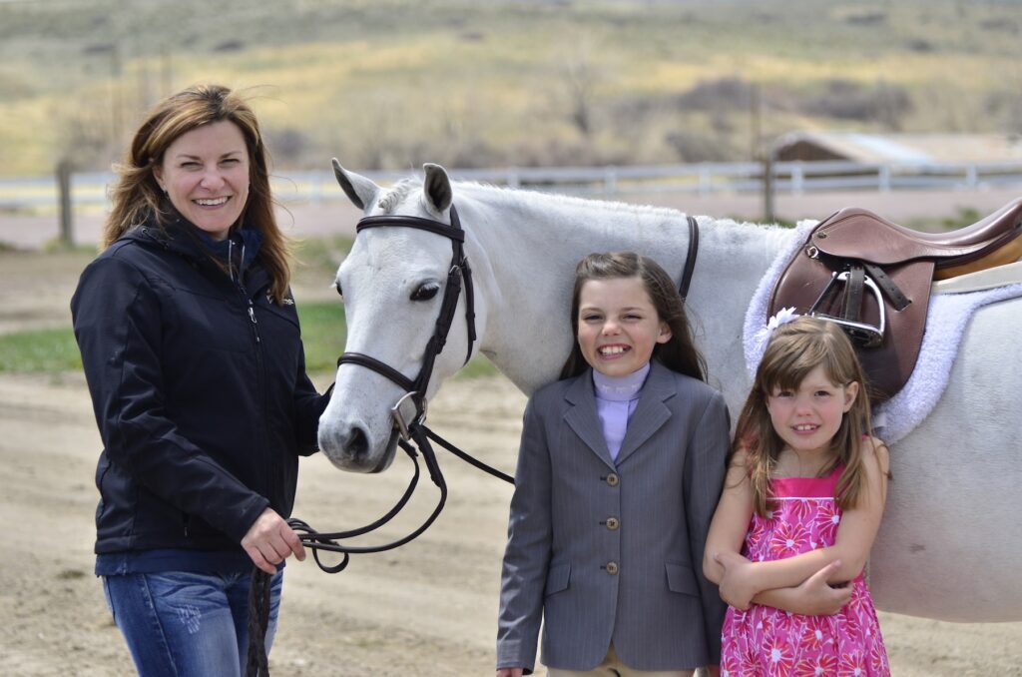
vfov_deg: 9.3
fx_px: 4164
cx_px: 511
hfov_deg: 14.0
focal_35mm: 147
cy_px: 338
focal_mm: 98
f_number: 4.5
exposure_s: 1/1600
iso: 250
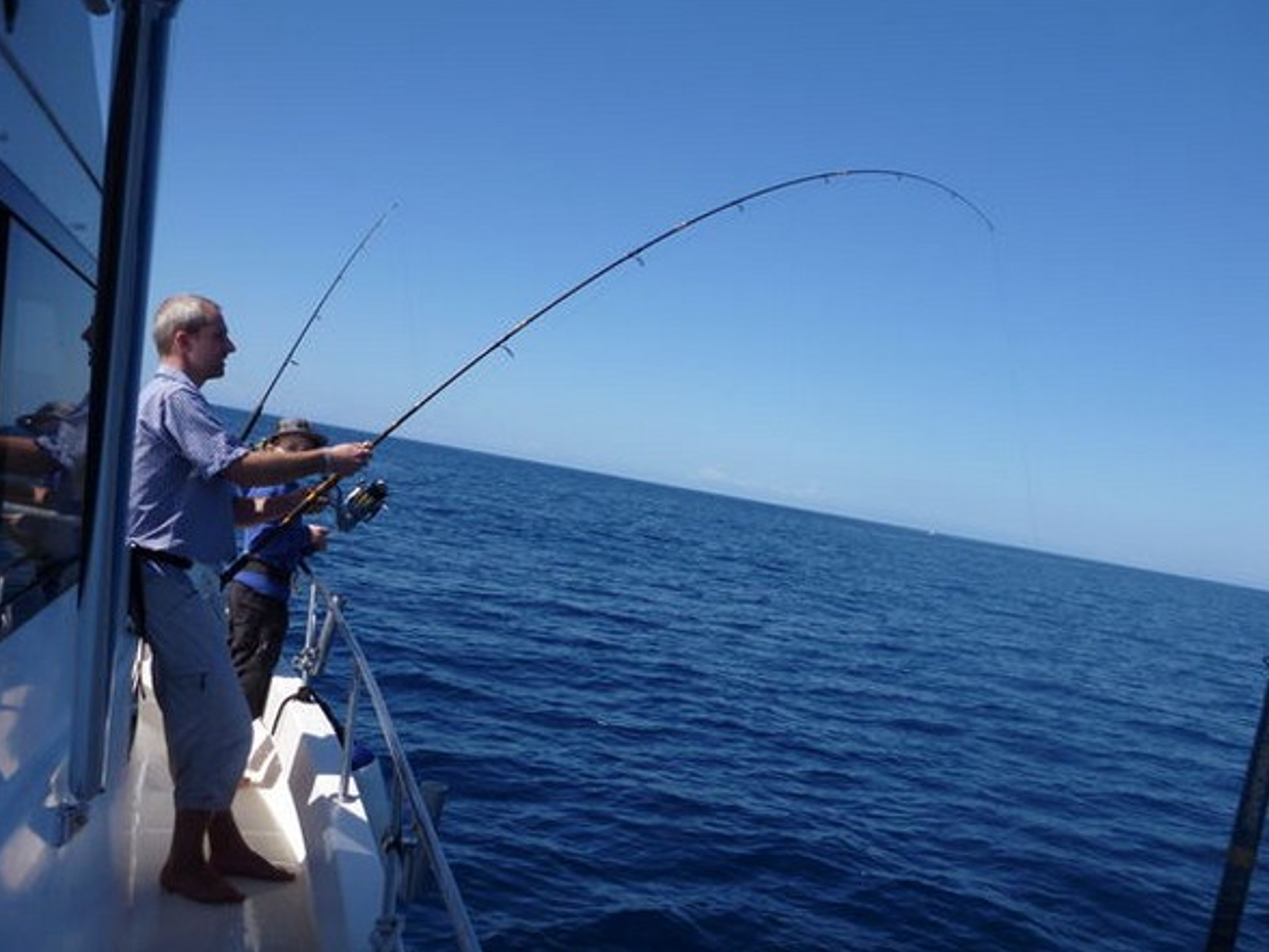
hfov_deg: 59.9
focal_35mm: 30
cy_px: 445
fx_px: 1100
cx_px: 671
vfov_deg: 46.8
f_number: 3.3
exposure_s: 1/1000
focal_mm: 4.9
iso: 100
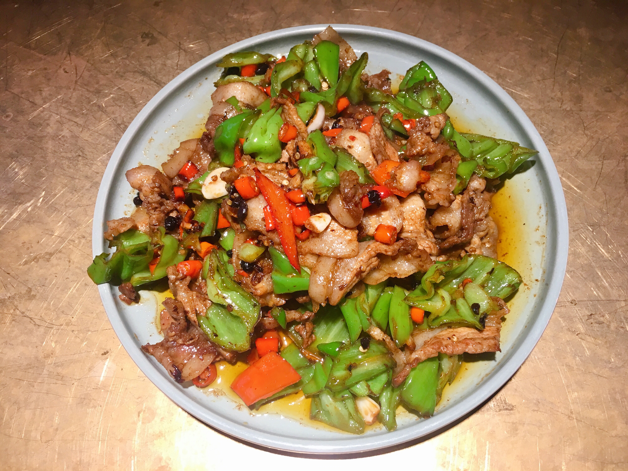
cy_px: 236
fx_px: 526
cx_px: 314
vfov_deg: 48.2
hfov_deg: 61.7
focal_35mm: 29
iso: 40
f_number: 2.2
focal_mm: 4.15
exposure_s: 1/33
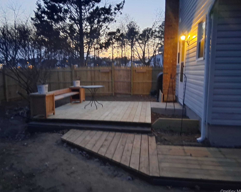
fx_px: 200
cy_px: 95
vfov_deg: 51.5
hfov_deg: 62.2
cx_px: 114
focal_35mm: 28
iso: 1000
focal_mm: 3.98
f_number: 1.8
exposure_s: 1/17
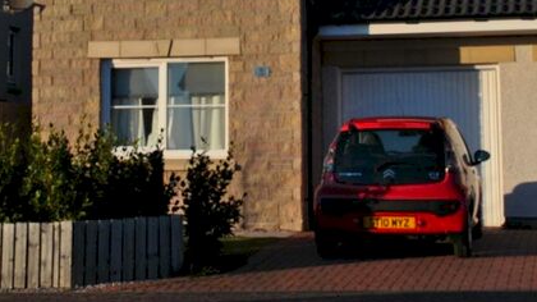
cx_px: 197
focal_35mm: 84
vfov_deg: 14.2
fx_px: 1196
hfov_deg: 25.2
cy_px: 13
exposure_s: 1/640
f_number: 8
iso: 400
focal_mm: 32
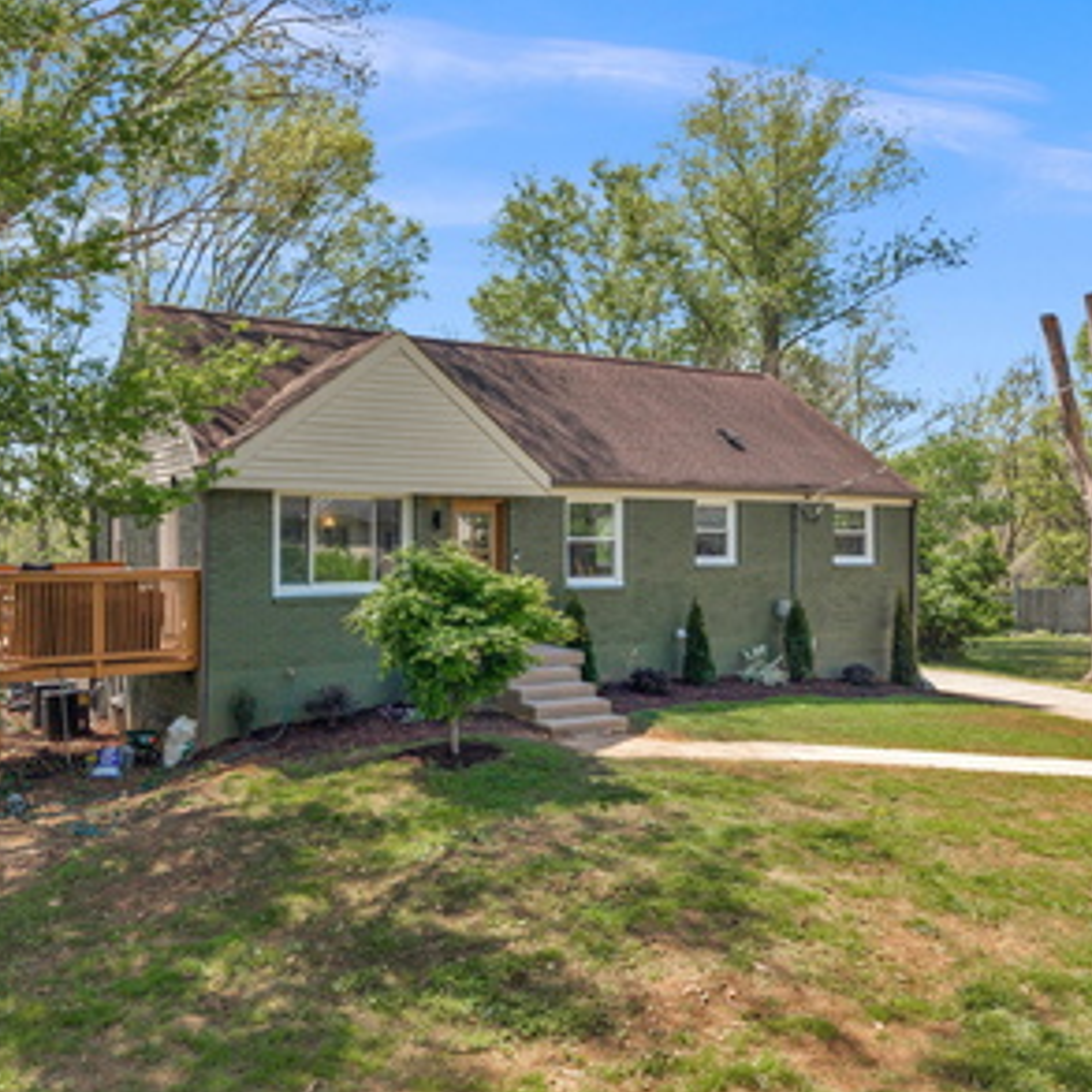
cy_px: 540
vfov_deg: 55.6
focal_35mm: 29
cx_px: 440
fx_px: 1035
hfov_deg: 55.2
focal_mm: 8.67
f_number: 1.8
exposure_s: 1/2500
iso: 200
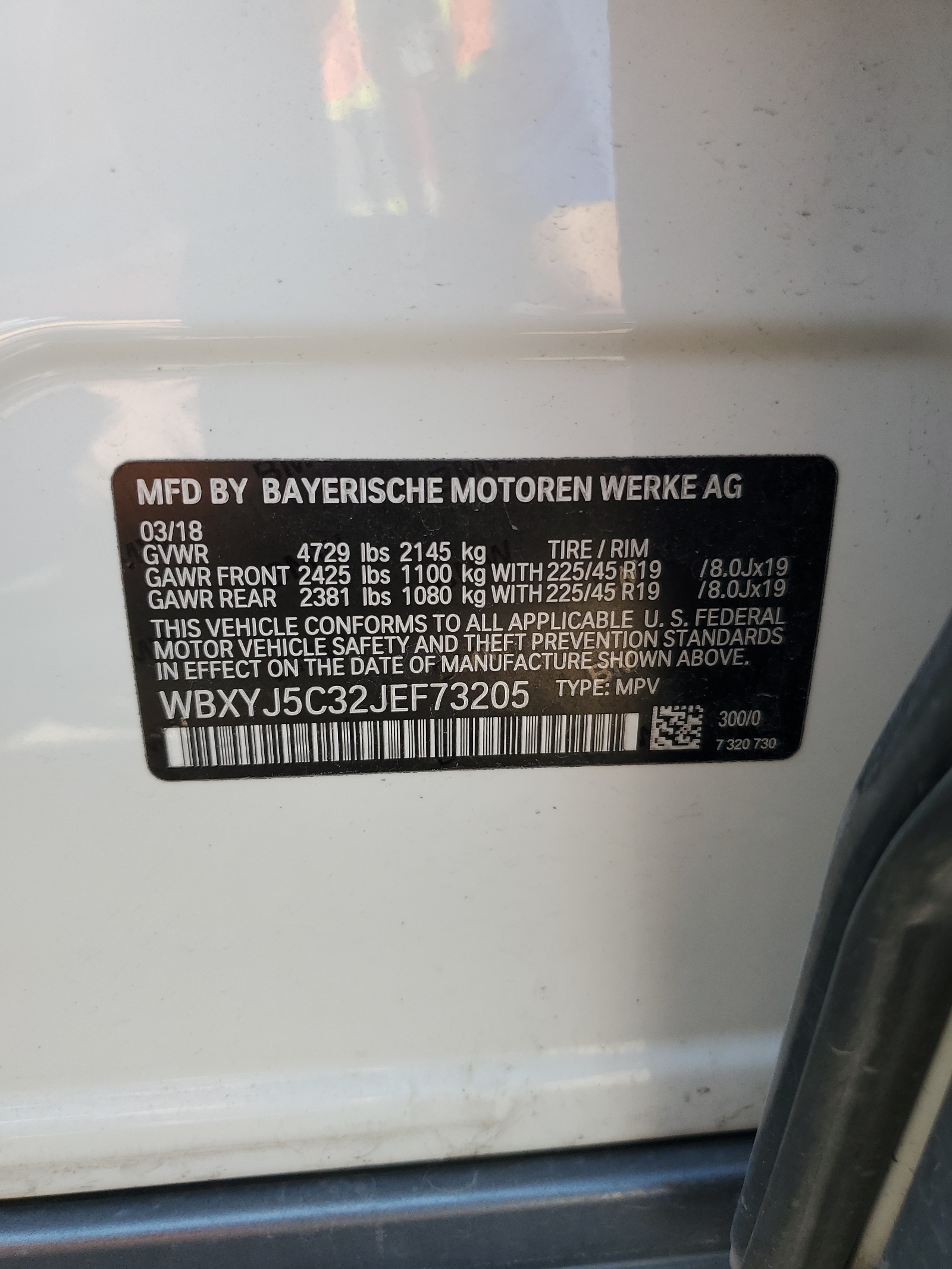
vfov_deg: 67.3
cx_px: 476
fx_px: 953
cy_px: 634
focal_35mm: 26
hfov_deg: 53.1
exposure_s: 1/357
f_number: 1.5
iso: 50
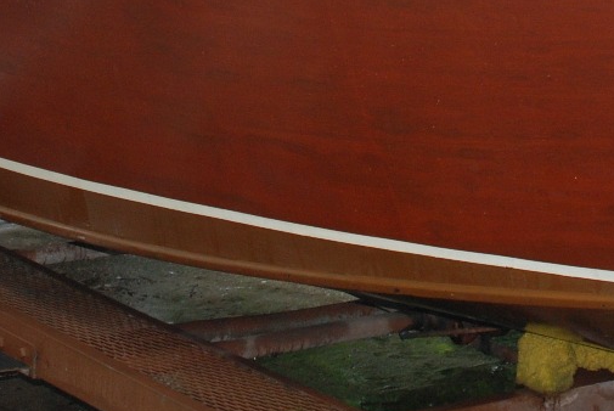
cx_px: 513
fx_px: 2356
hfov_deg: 14.7
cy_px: -12
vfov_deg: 9.9
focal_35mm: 138
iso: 280
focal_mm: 24
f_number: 4
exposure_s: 1/60
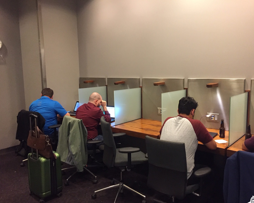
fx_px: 233
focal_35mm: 31
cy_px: 101
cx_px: 139
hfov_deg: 57.1
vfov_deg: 47.1
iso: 320
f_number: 2.2
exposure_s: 1/15
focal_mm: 4.15
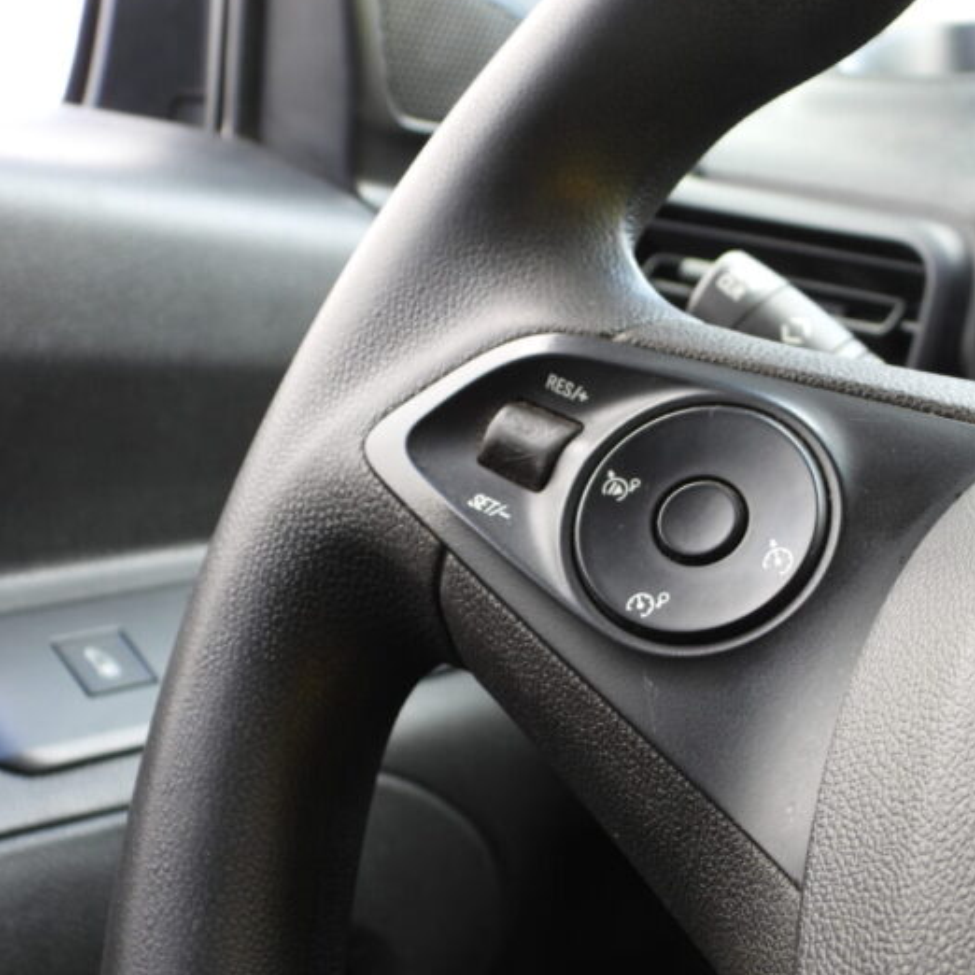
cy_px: 488
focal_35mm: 53
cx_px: 633
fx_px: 1689
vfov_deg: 32.2
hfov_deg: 32.0
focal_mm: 7.9
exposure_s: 1/30
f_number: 3.2
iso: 100
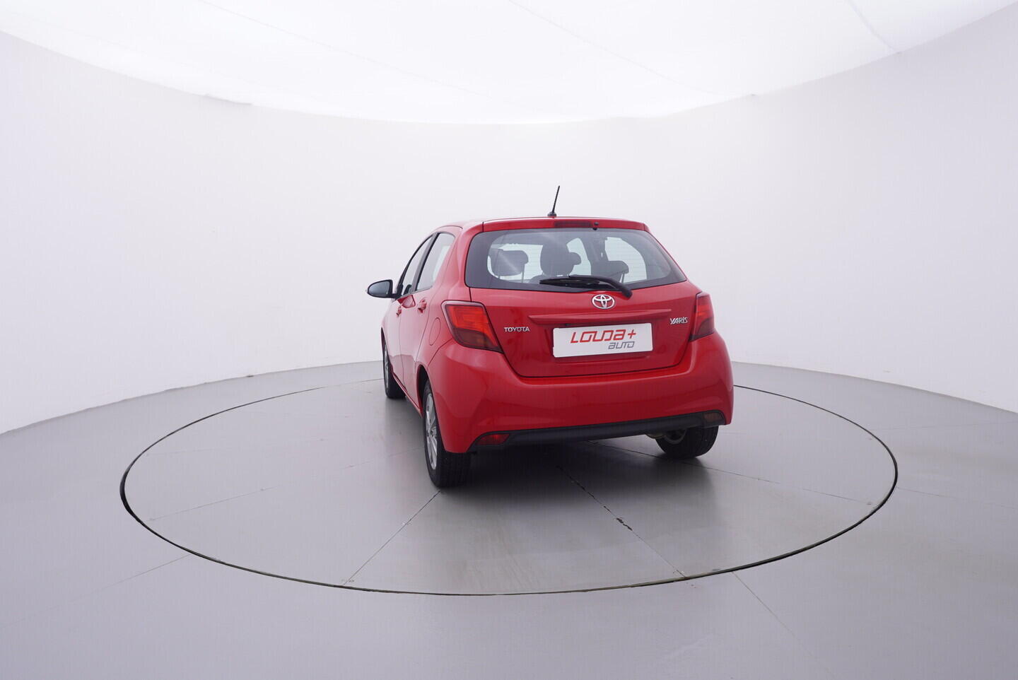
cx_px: 509
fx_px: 637
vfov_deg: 56.2
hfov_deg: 77.3
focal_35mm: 22
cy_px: 340
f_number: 5
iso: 200
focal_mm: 15
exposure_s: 1/80
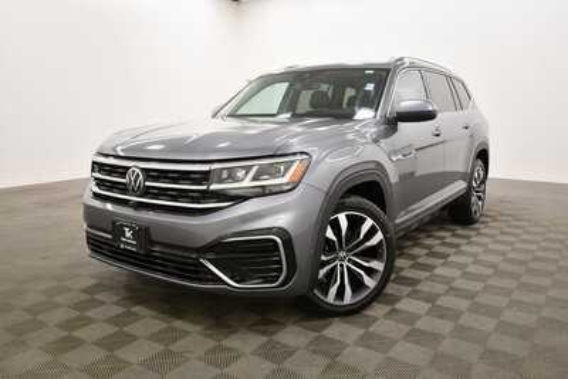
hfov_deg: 61.9
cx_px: 284
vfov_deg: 43.6
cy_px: 190
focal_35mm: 30
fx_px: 473
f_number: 5.6
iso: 1100
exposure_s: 1/125
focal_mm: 20
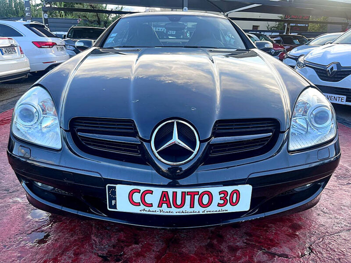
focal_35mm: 26
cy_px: 132
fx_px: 264
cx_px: 176
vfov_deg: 53.1
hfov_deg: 67.3
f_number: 1.6
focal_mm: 5.1
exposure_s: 1/260
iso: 40
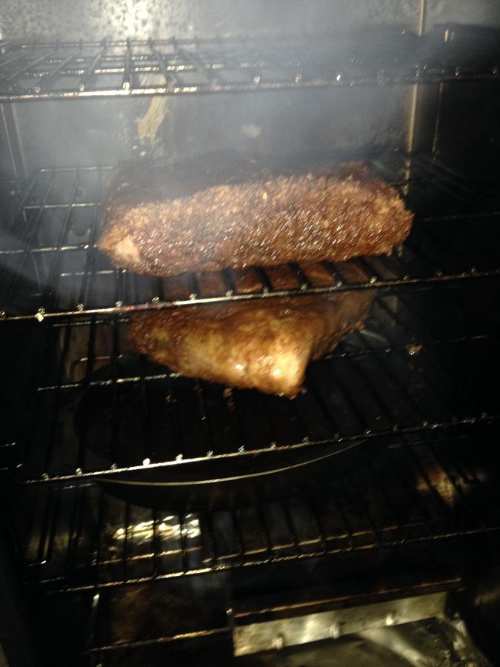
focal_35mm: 33
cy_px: 334
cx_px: 250
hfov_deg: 42.9
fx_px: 636
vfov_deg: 55.4
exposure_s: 1/16
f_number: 2.4
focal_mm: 4.12
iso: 125
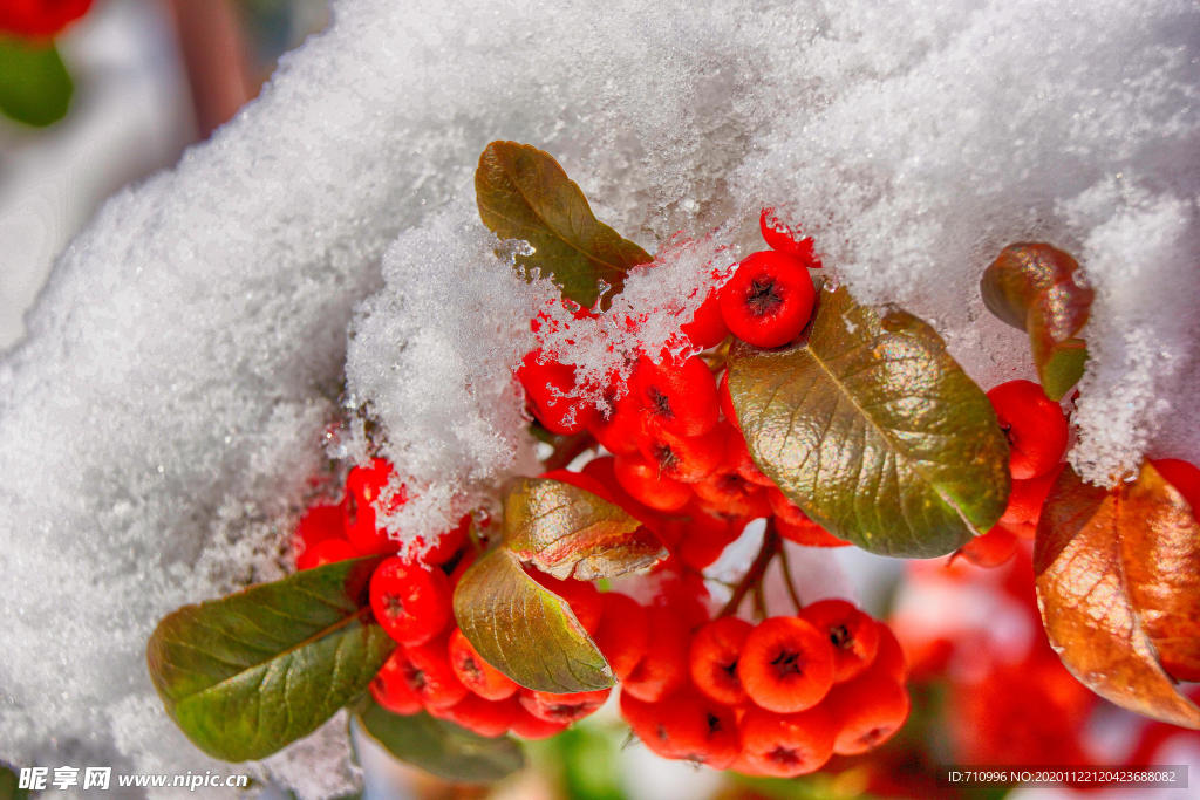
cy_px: 400
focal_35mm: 105
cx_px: 600
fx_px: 3500
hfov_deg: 19.5
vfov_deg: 13.0
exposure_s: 1/500
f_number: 8
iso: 200
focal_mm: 70
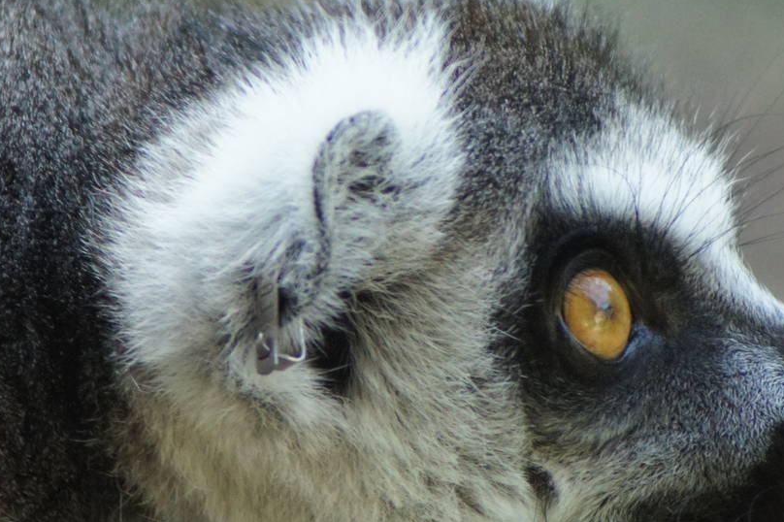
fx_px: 19395
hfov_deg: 2.3
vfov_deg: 1.5
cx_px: 332
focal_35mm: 891
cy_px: 288
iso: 1600
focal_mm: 300
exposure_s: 1/250
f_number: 5.6
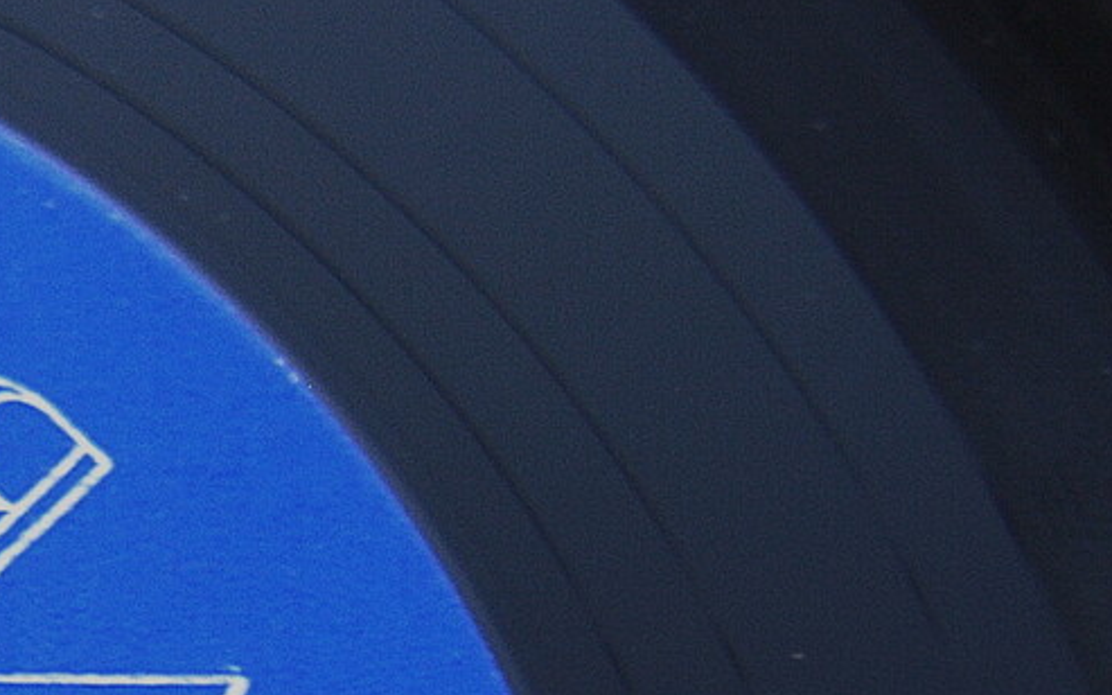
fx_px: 6578
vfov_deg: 5.9
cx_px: -805
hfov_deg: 9.3
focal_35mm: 217
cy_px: 1241
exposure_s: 1/45
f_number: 3.5
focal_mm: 35
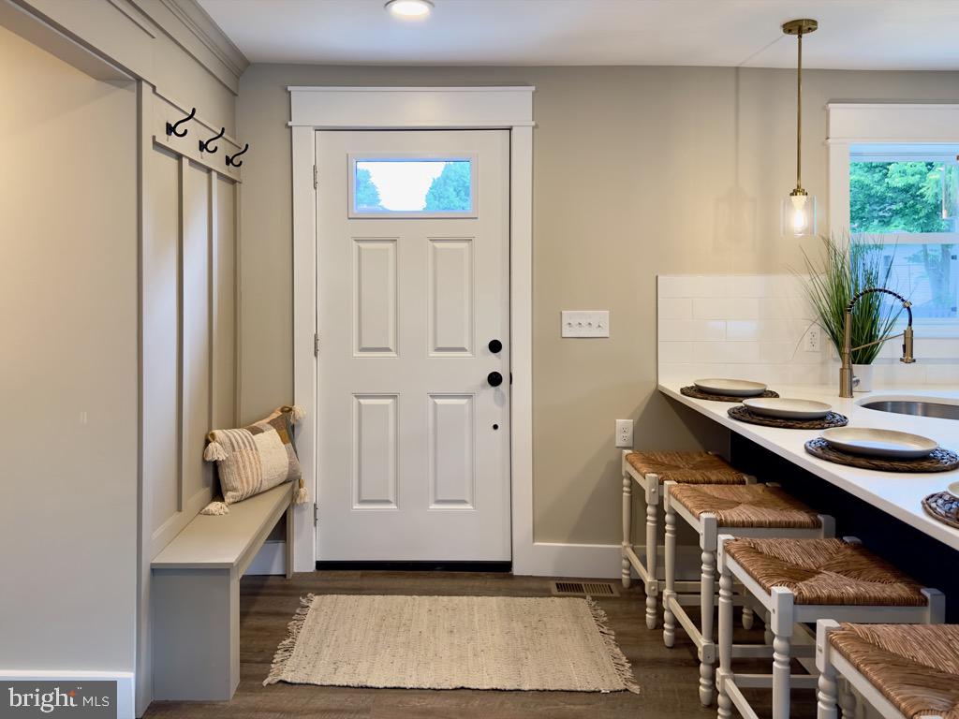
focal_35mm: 24
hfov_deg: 71.6
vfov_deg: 56.8
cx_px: 480
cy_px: 360
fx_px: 665
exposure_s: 1/120
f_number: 1.78
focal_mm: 6.86
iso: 125
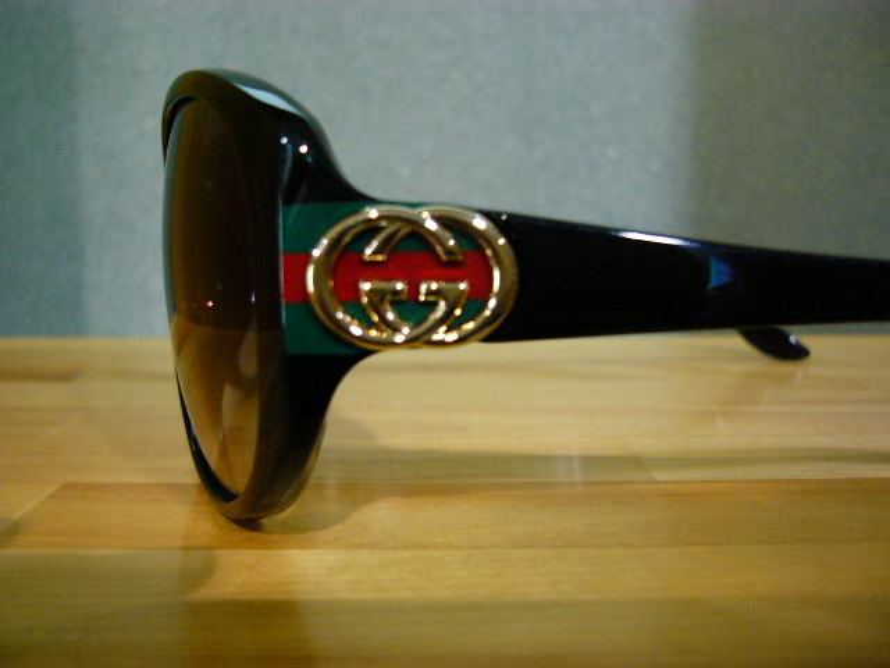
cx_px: 445
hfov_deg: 52.6
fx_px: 900
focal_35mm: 35
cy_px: 334
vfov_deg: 40.7
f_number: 2.8
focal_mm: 5.8
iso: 200
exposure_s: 1/50
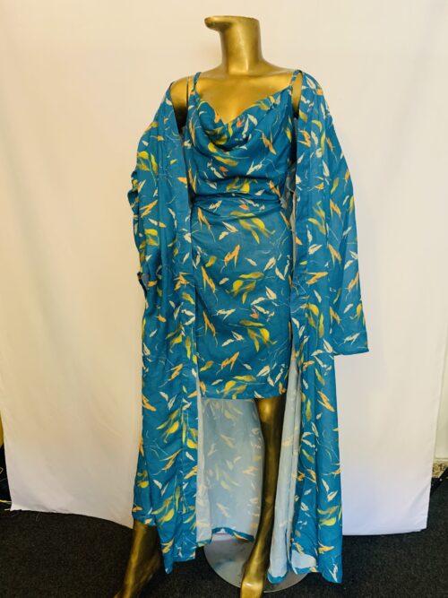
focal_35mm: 26
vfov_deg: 67.3
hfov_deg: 53.0
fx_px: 449
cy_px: 299
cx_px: 224
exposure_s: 1/50
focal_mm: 4.25
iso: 250
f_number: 1.8
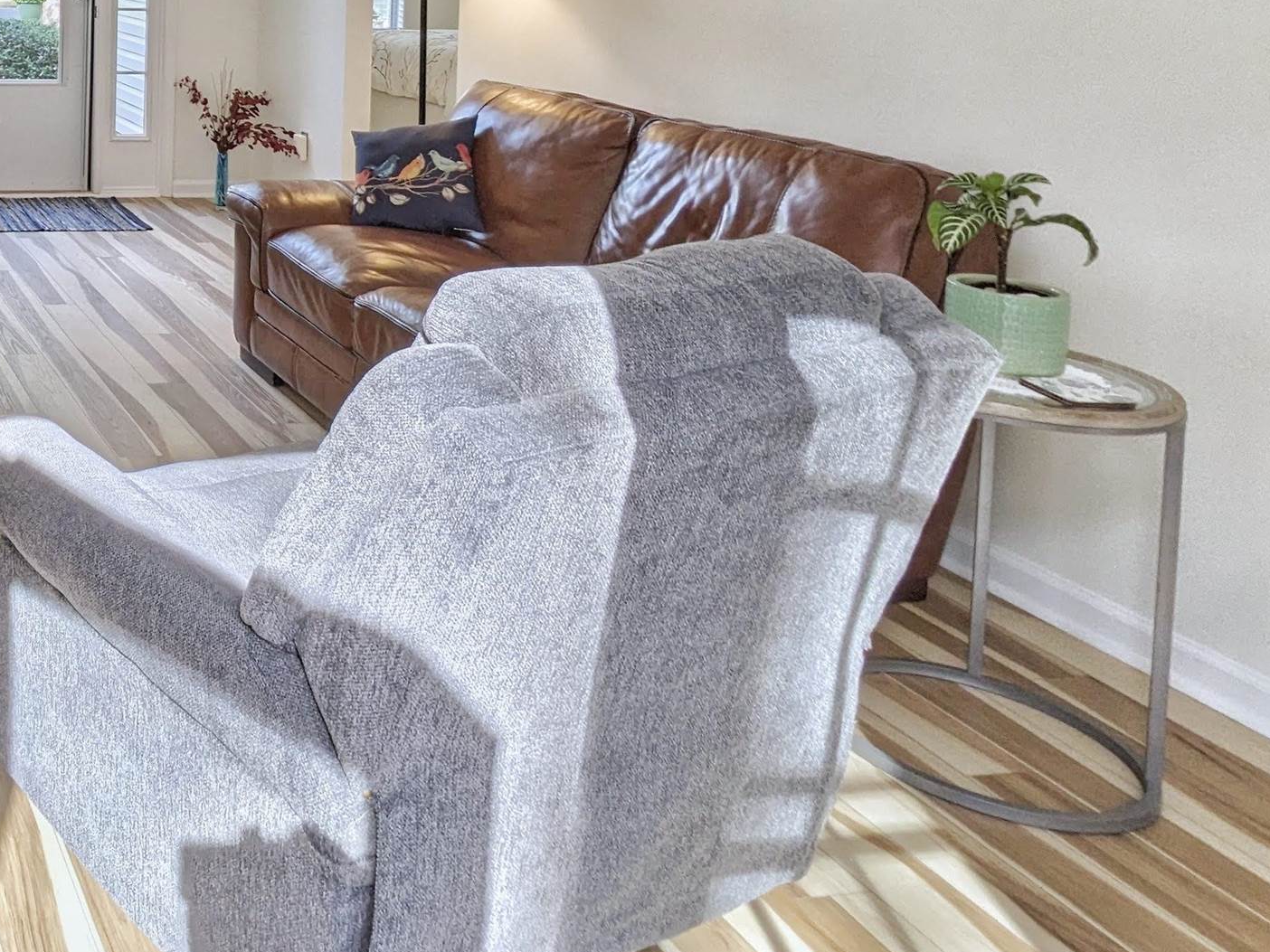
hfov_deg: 42.7
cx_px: -87
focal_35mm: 35
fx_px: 1284
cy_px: -18
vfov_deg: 36.3
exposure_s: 1/120
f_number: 2.2
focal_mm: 2.22
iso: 47
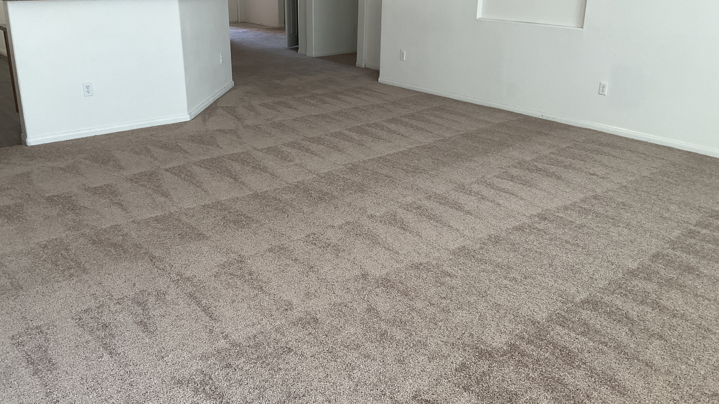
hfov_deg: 61.0
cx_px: 360
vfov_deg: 36.6
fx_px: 610
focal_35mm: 32
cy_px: 164
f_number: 1.8
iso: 64
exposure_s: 1/89
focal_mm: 3
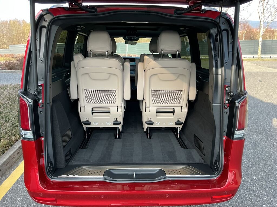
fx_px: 232
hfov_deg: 61.7
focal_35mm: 29
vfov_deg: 48.2
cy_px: 104
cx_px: 138
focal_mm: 3
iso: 25
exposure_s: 1/120
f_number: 1.8
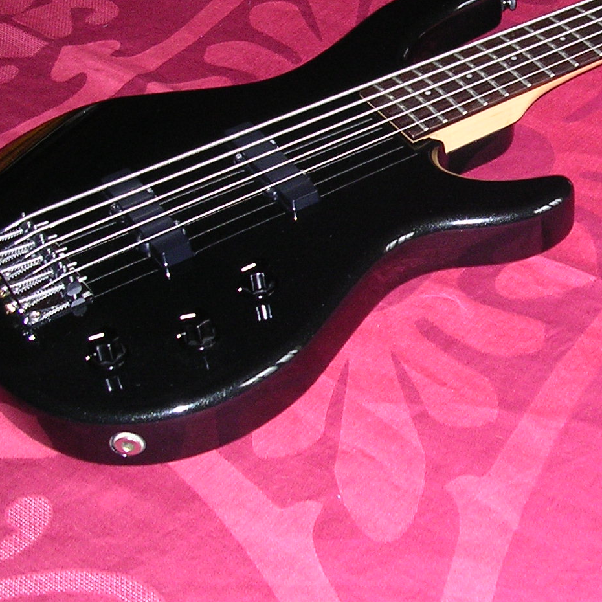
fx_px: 1456
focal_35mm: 74
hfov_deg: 22.9
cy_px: 173
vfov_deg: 23.2
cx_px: 526
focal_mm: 5.8
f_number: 2.8
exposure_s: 1/60.1
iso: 196
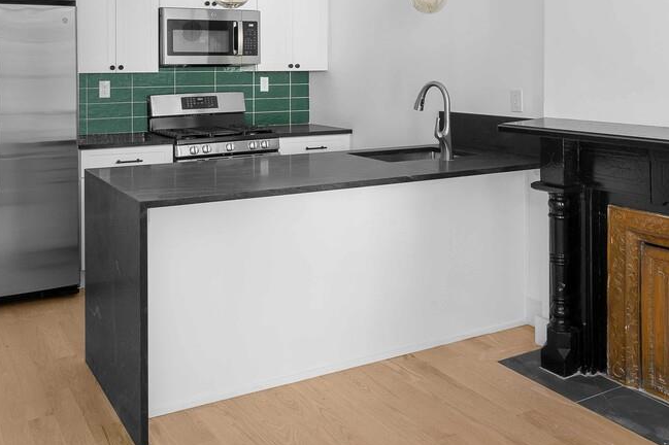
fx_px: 687
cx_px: 281
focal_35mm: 37
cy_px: 66
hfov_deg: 51.7
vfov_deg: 34.4
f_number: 11
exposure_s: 1/1.25
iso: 320
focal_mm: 16
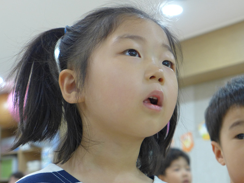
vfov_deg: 18.7
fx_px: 557
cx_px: 118
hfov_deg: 24.7
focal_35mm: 79
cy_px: 95
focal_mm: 14.7
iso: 400
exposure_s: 1/100
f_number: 2.2
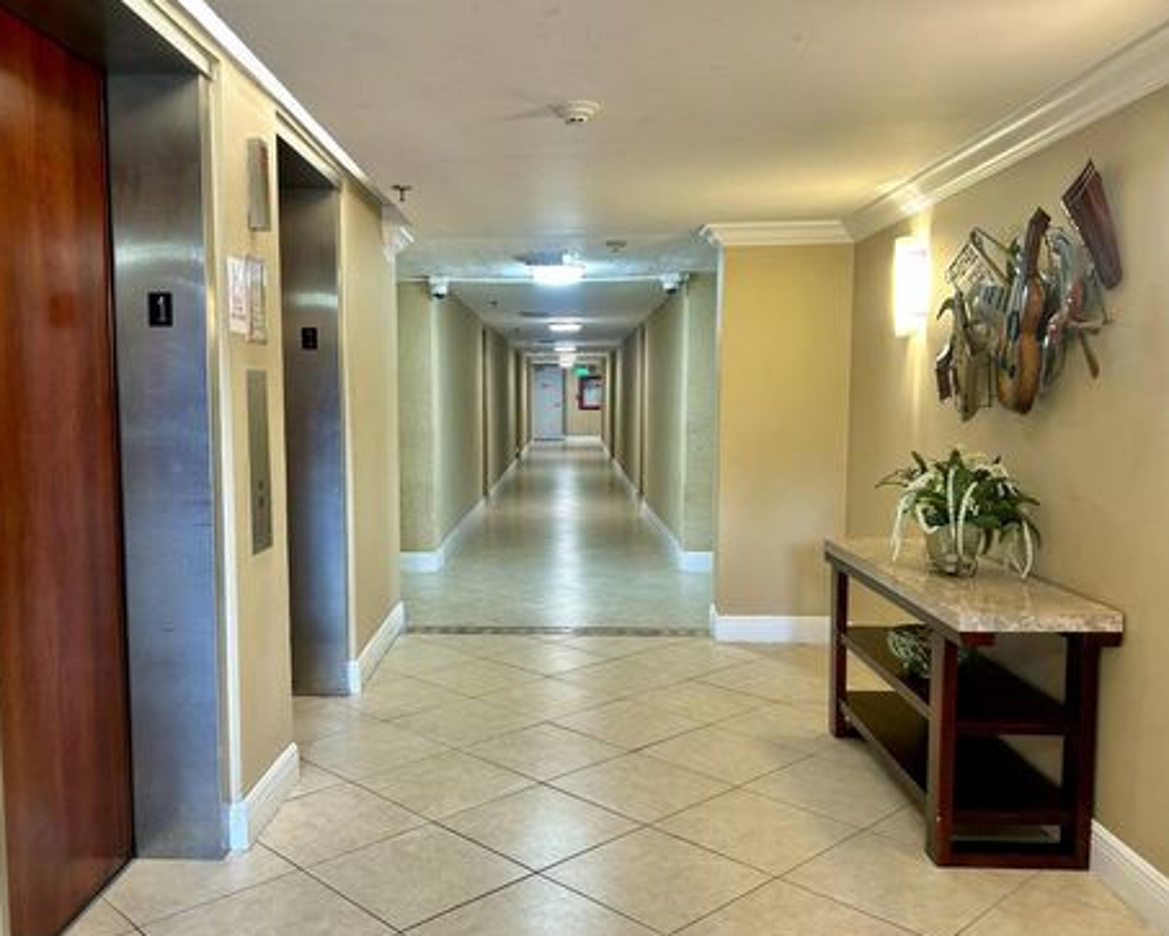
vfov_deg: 51.6
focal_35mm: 28
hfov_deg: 62.1
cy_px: 481
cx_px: 529
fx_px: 969
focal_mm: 5.7
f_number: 1.5
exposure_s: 1/60
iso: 125
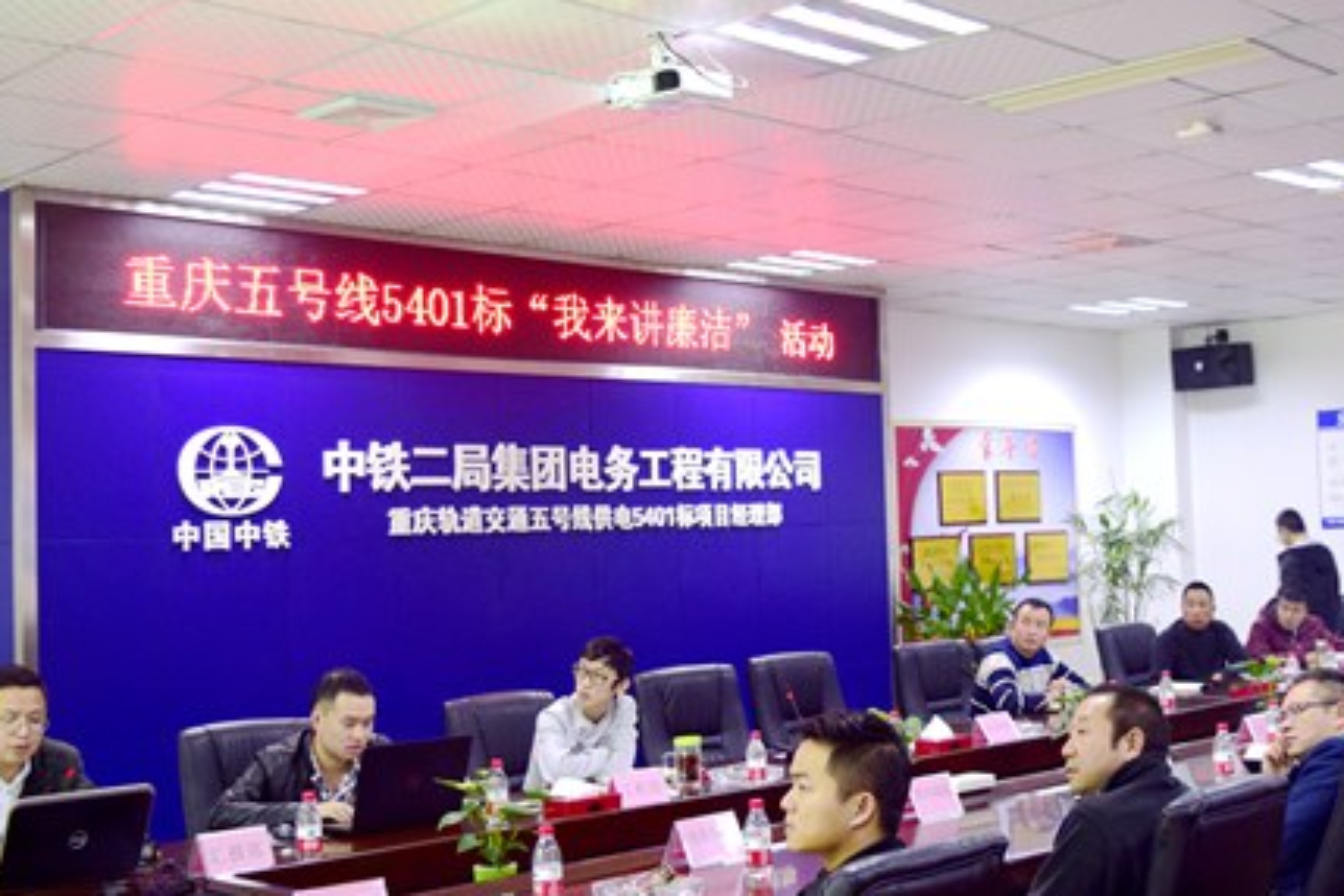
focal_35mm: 49
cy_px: 431
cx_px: 880
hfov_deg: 39.9
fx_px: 1829
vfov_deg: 27.5
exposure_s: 1/30
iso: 640
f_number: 3.5
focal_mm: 20
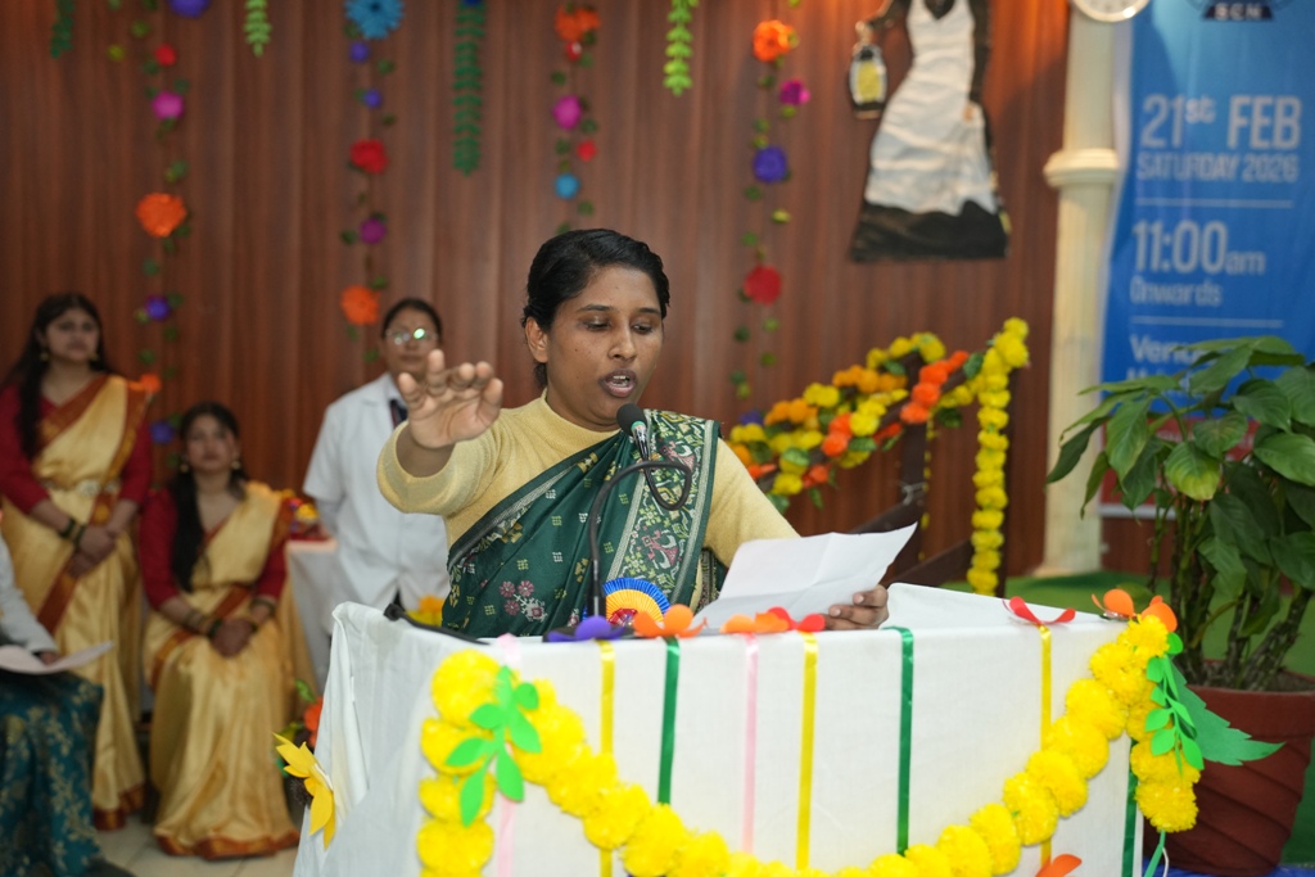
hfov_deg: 43.6
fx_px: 1644
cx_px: 658
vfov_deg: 29.9
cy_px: 438
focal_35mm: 45
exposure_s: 1/160
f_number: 2.8
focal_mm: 45
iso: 2500
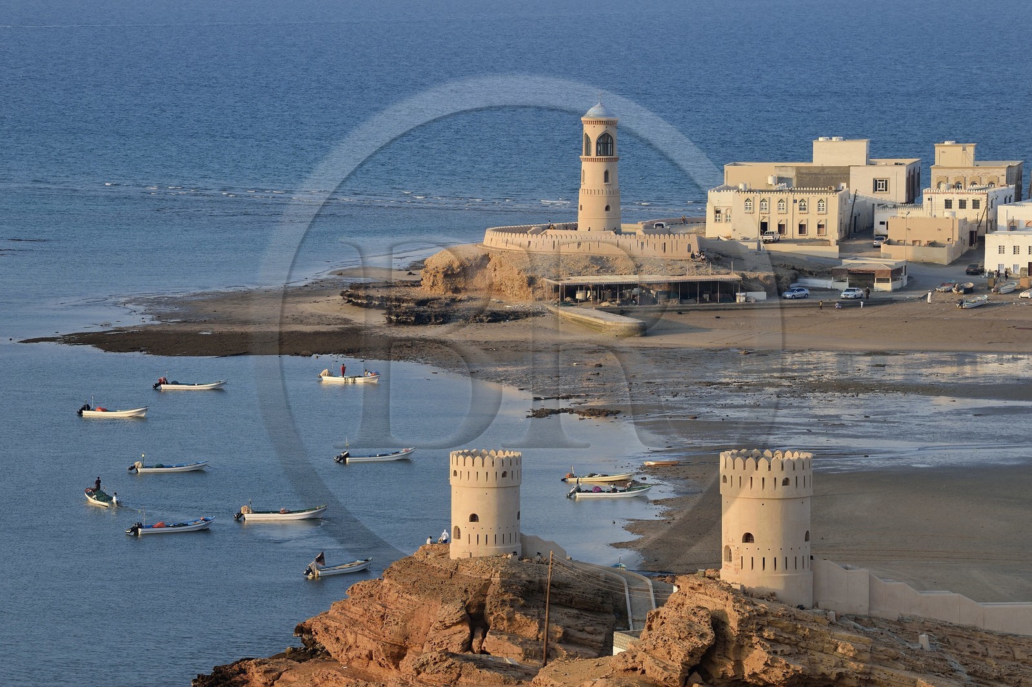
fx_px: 5444
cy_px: 344
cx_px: 516
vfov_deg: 7.2
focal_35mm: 190
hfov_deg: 10.8
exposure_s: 1/320
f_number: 7.1
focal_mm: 190
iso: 200
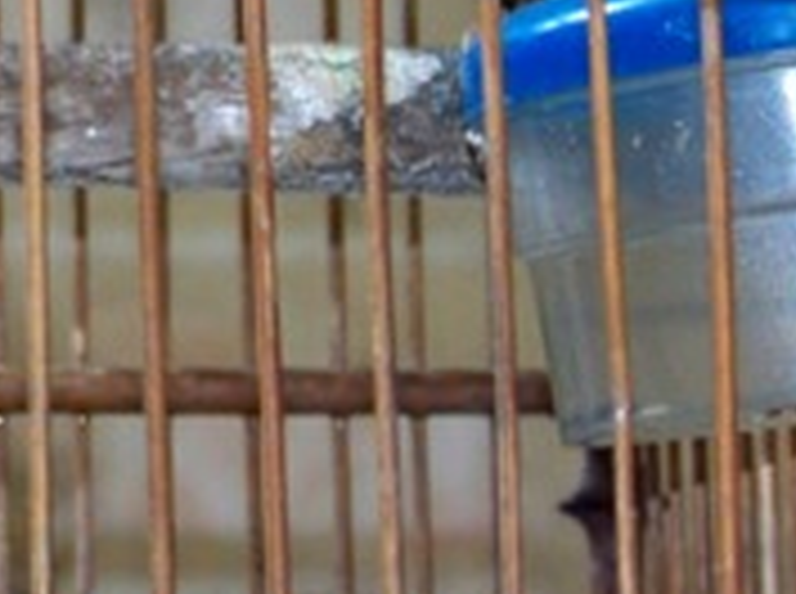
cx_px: -463
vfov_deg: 3.7
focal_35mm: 395
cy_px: -274
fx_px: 9065
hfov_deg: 5.0
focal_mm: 19.3
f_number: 3.2
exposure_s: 1/40
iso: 200
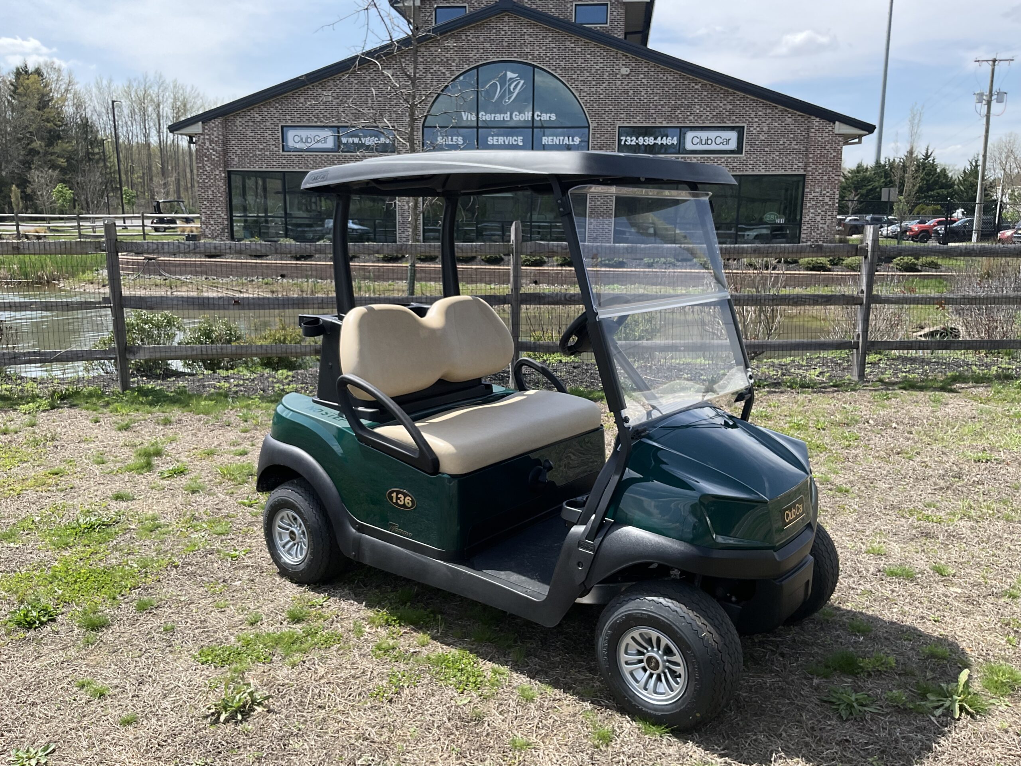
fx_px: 855
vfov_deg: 48.2
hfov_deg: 61.7
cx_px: 510
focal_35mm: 29
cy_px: 383
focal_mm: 3
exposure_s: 1/1730
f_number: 1.8
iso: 16
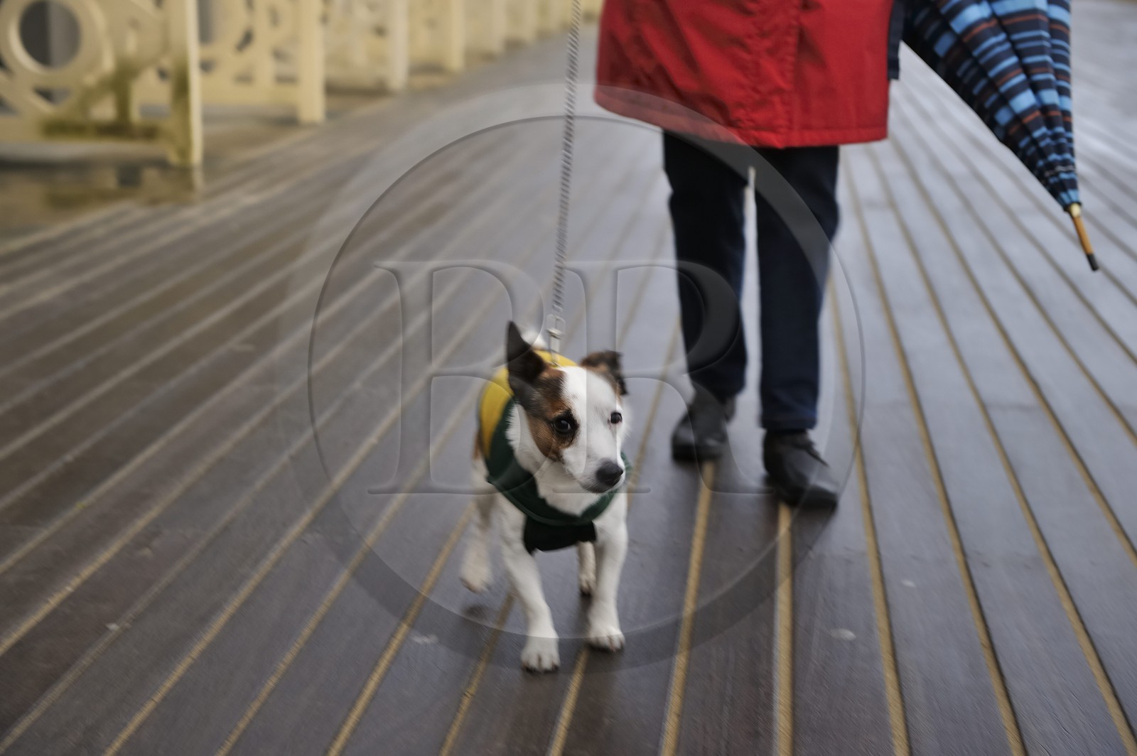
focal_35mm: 70
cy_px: 378
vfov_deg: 19.4
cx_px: 568
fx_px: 2209
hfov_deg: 28.9
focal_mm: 70
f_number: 4
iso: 400
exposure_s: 1/60
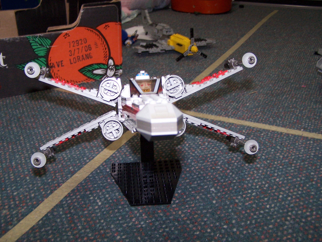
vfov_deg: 36.0
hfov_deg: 46.8
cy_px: 121
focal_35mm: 40
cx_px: 161
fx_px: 372
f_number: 2.8
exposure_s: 1/60
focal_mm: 6.7
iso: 140
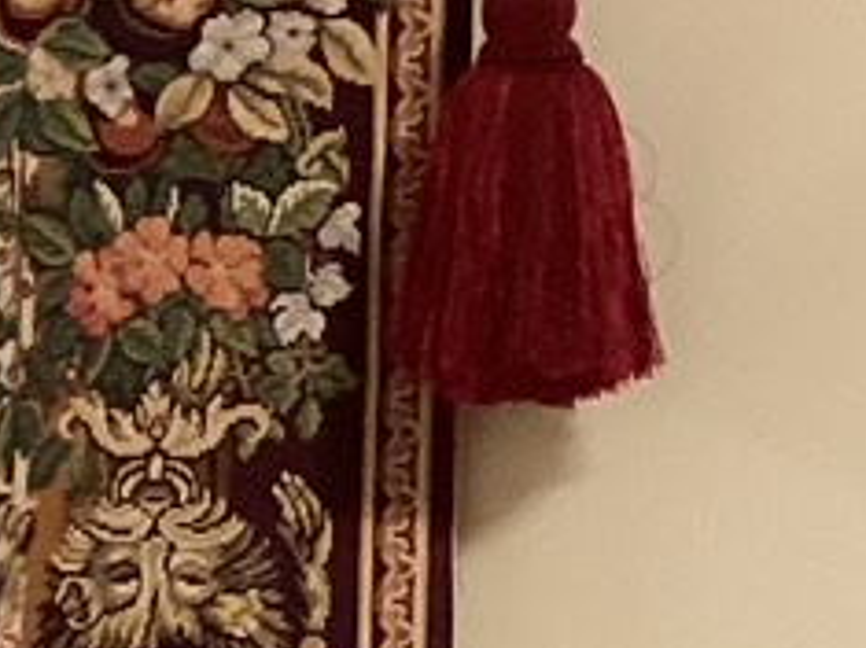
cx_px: -638
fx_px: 5376
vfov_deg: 6.8
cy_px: 865
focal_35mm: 215
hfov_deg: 8.9
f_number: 2.4
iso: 320
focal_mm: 3.3
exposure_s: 1/60
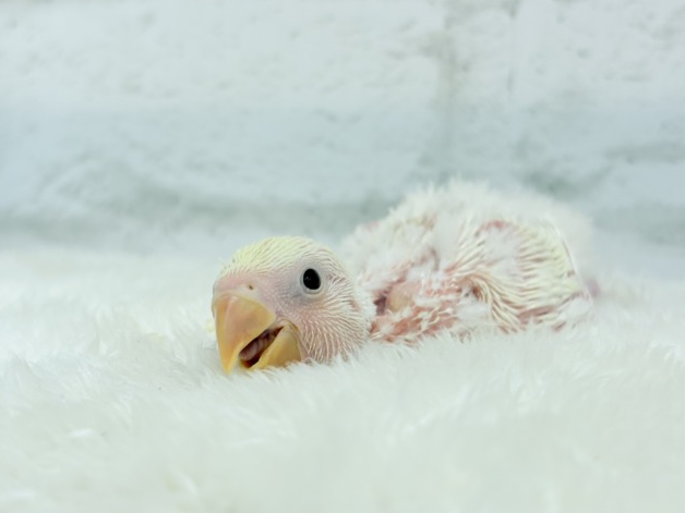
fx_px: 1049
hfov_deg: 36.2
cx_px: 337
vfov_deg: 27.5
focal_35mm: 53
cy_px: 253
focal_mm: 5.96
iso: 50
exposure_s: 1/100
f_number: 1.6
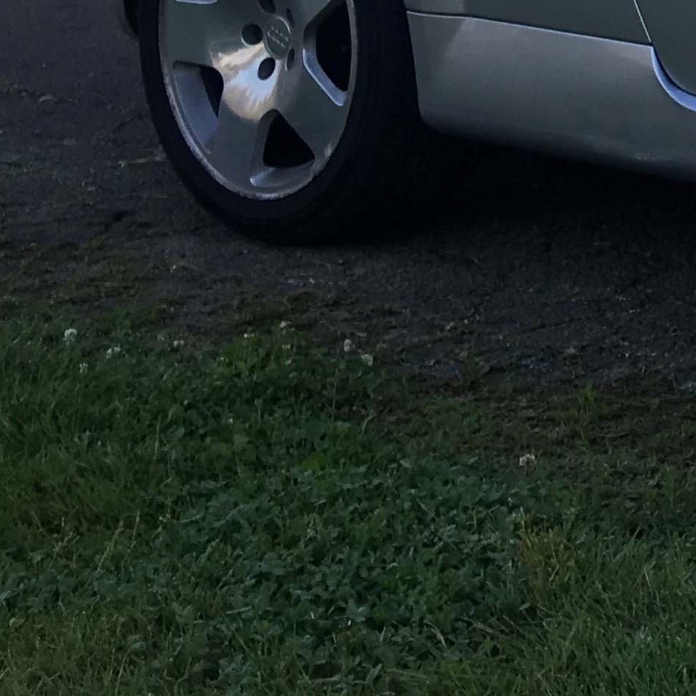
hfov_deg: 13.3
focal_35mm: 110
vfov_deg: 14.9
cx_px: 1453
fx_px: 2502
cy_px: -290
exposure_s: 1/174
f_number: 2.2
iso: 25
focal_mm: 4.15
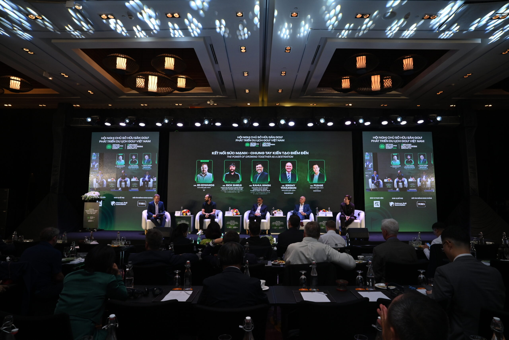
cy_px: 170
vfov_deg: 61.9
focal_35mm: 20
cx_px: 254
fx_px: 283
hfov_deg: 84.0
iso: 800
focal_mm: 20
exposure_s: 1/80
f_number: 7.1
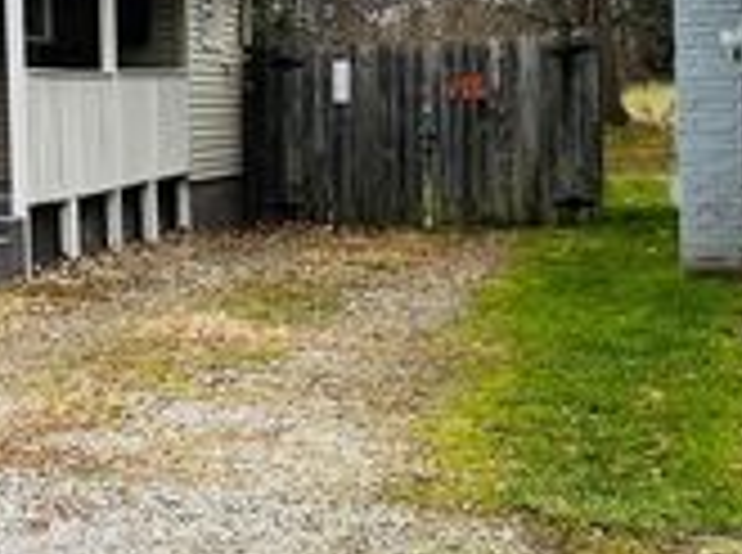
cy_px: 196
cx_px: -265
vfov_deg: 18.6
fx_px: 1690
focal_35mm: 79
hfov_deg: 21.9
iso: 32
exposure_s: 1/122
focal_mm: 4.25
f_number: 1.8
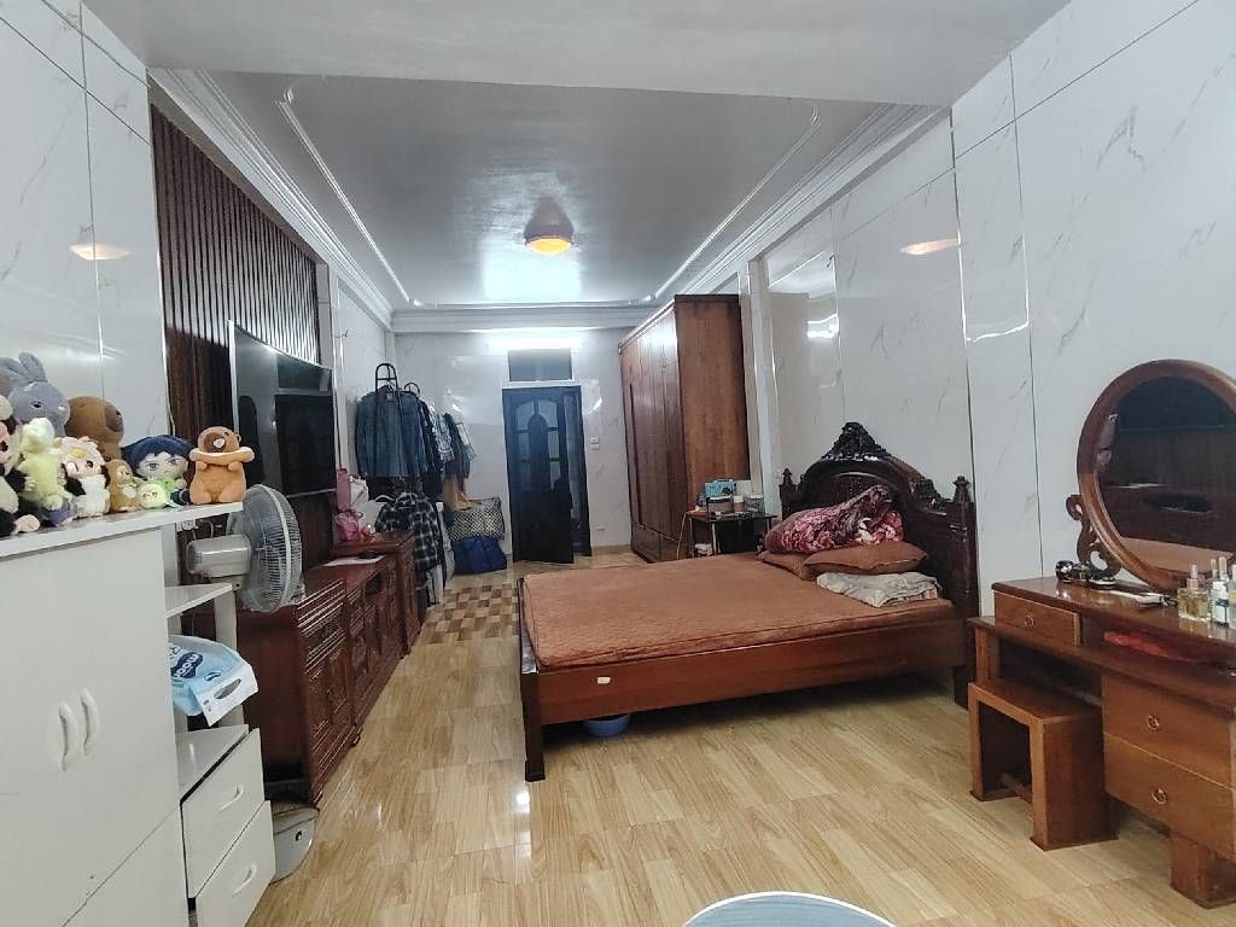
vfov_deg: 74.7
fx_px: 607
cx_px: 618
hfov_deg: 91.0
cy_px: 464
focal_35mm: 17
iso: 217
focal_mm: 1.42
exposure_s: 1/50
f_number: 2.2
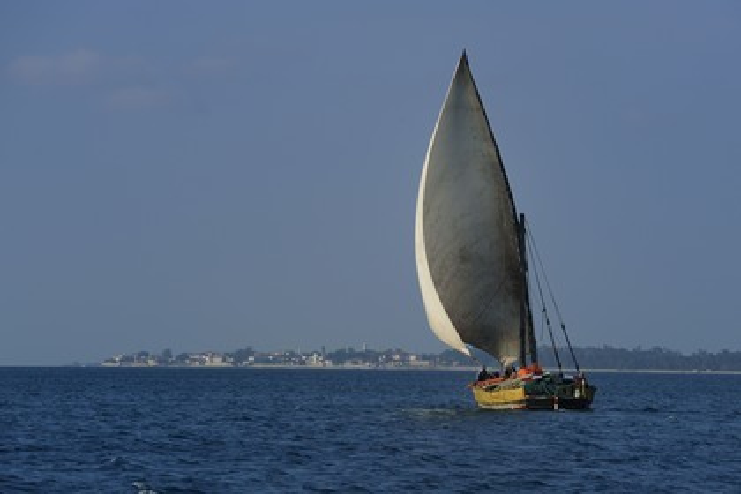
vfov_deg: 7.2
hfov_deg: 10.8
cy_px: 247
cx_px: 370
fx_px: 3911
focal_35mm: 190
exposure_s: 1/640
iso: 200
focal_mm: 190
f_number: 8
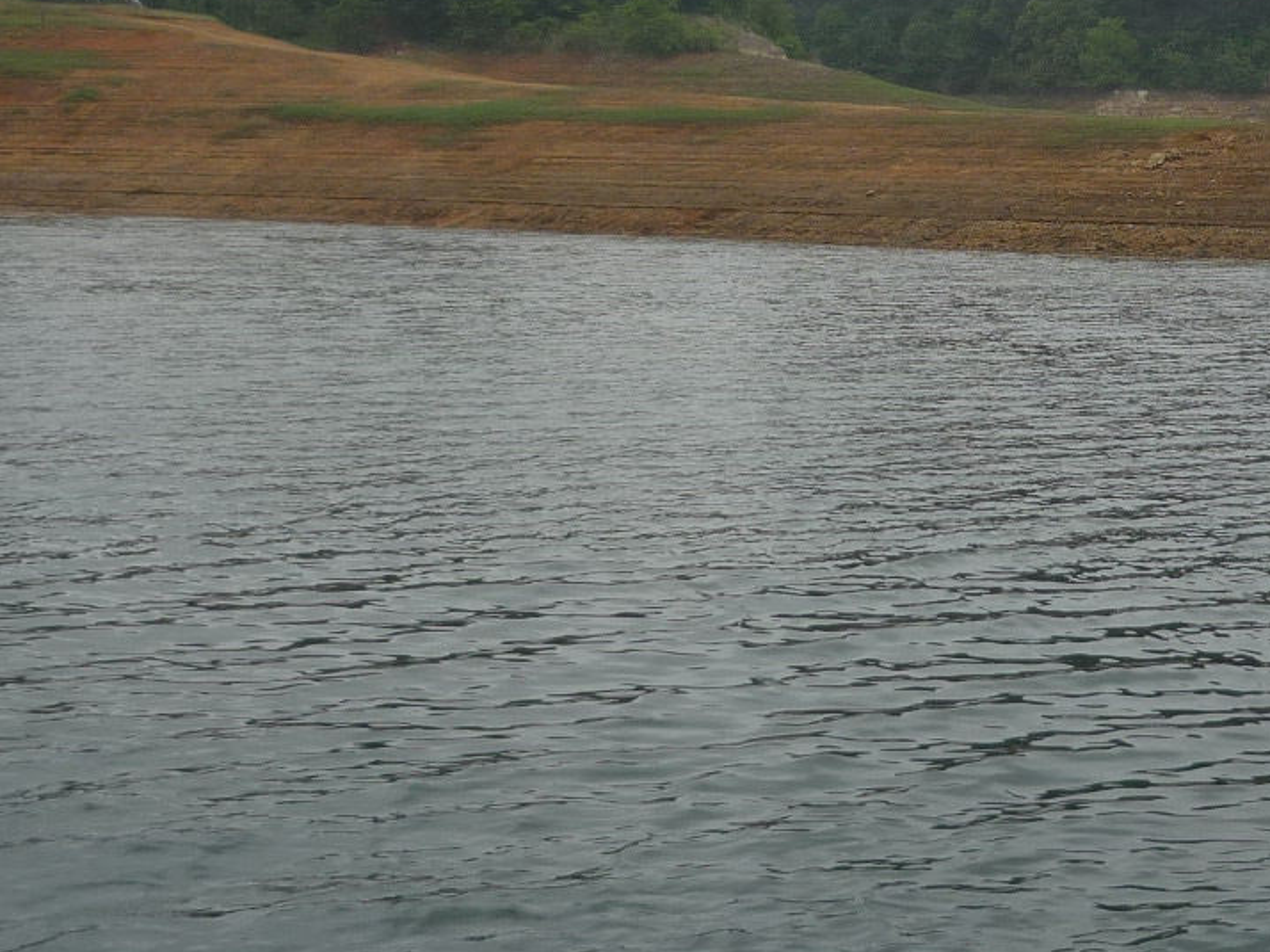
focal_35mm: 74
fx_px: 2714
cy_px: 201
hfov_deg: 26.0
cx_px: 966
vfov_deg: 19.7
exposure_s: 1/640
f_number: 2.8
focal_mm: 5.5
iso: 100
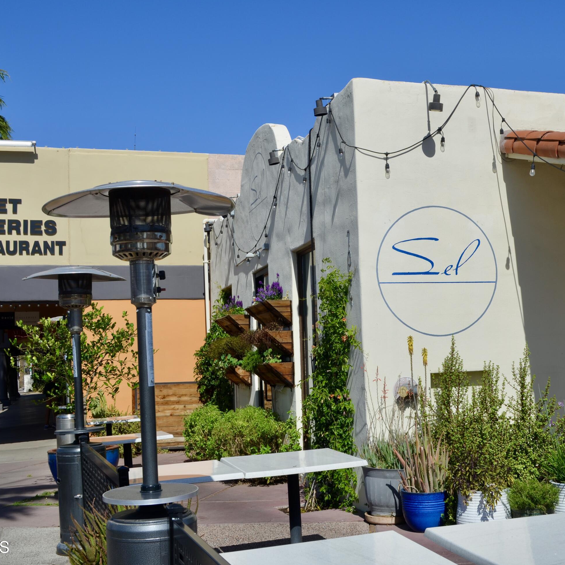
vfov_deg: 36.1
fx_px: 868
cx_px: 348
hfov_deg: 35.9
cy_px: 285
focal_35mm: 47
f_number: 10
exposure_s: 1/400
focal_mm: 24
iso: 100
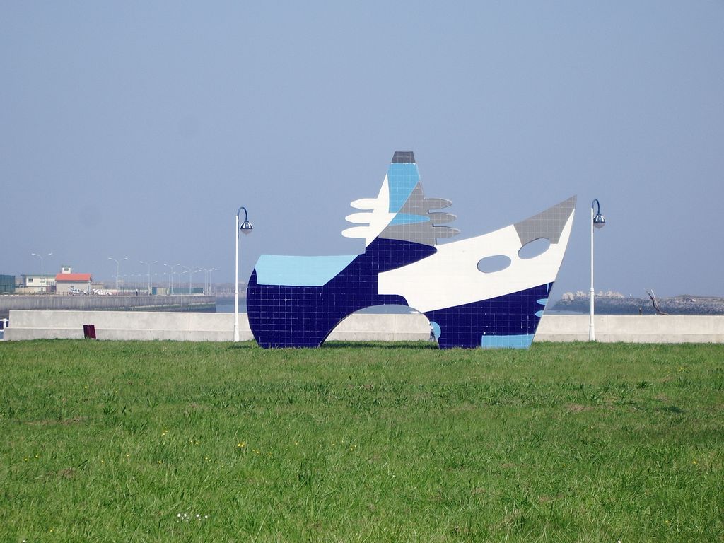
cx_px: 362
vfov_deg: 13.8
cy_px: 272
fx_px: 2238
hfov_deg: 18.4
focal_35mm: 107
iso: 50
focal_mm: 17.4
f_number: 4.8
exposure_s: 1/400
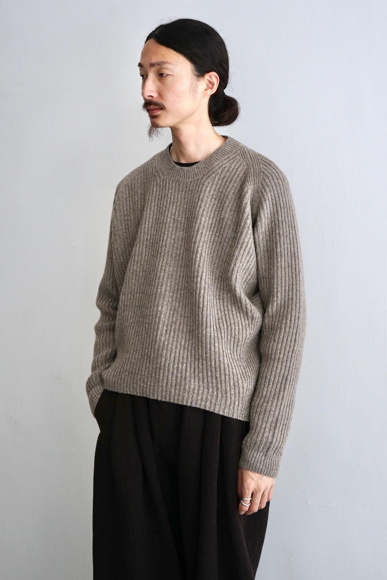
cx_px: 194
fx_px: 645
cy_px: 290
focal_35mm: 40
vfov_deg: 48.5
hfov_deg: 33.4
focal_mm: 40
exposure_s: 1/160
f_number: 4
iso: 640
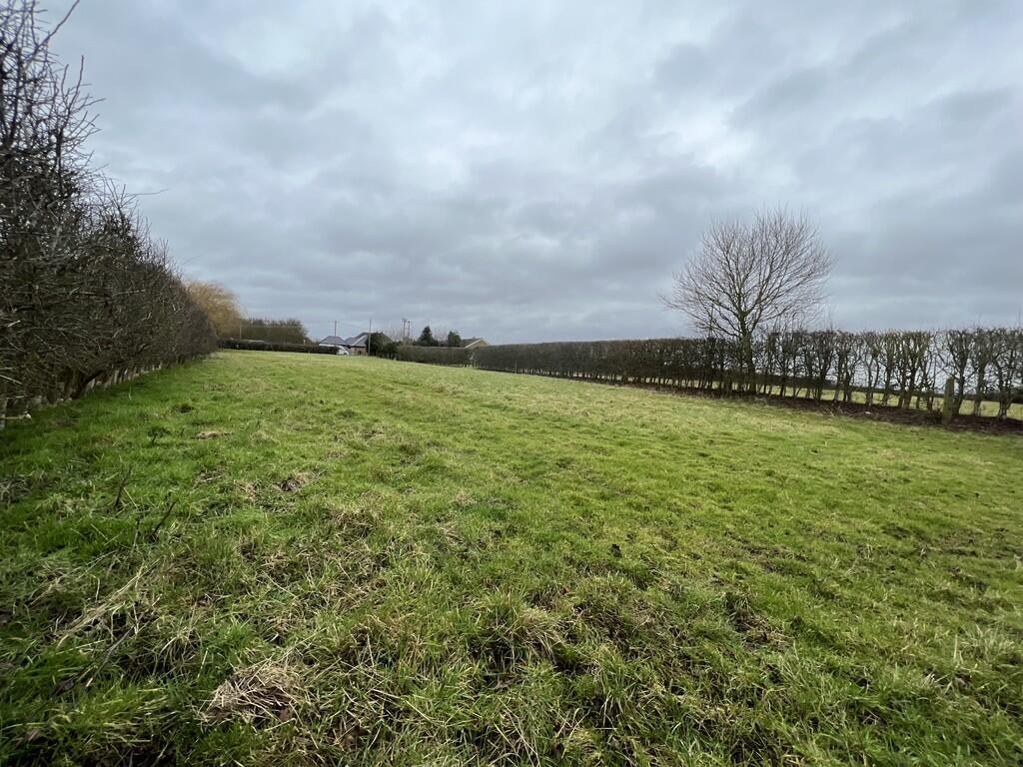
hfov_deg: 106.2
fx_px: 384
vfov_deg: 89.9
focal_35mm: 13
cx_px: 512
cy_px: 384
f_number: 1.8
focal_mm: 1.57
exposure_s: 1/598
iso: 32
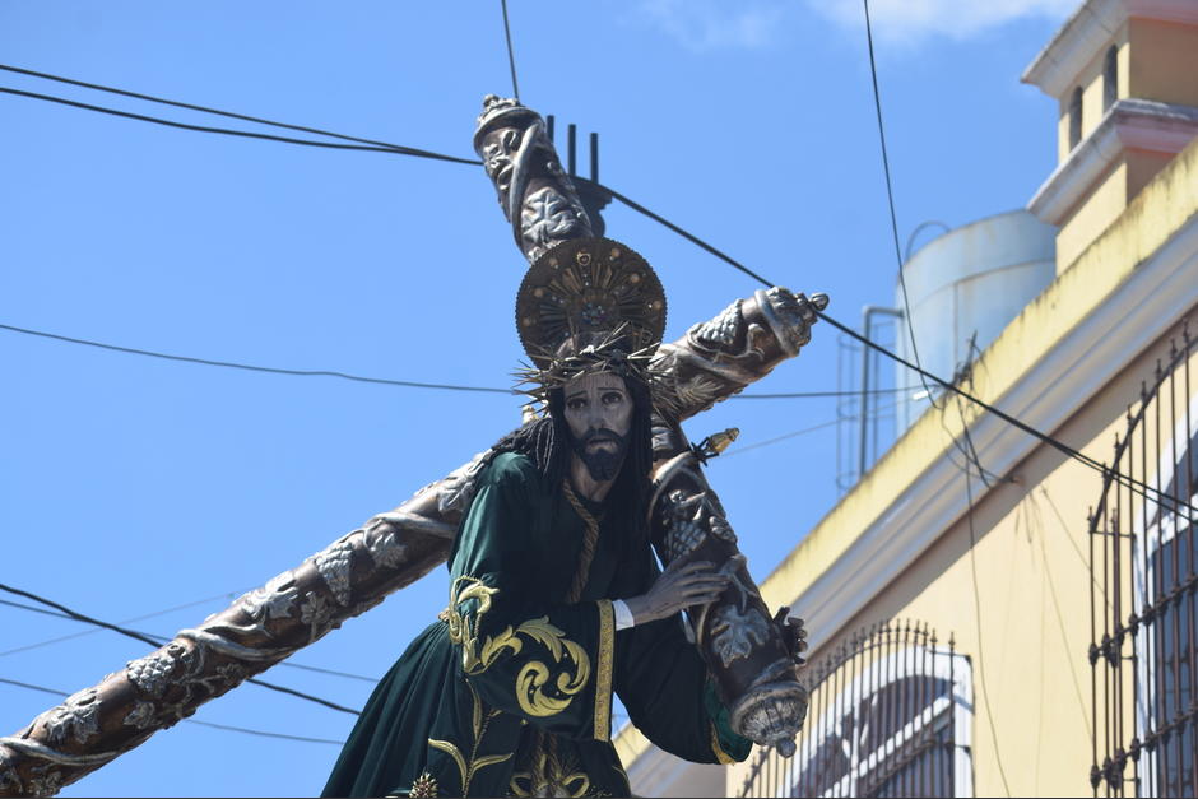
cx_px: 599
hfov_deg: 18.9
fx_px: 3594
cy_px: 400
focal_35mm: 108
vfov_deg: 12.7
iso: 400
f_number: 6.3
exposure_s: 1/1600
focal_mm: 72
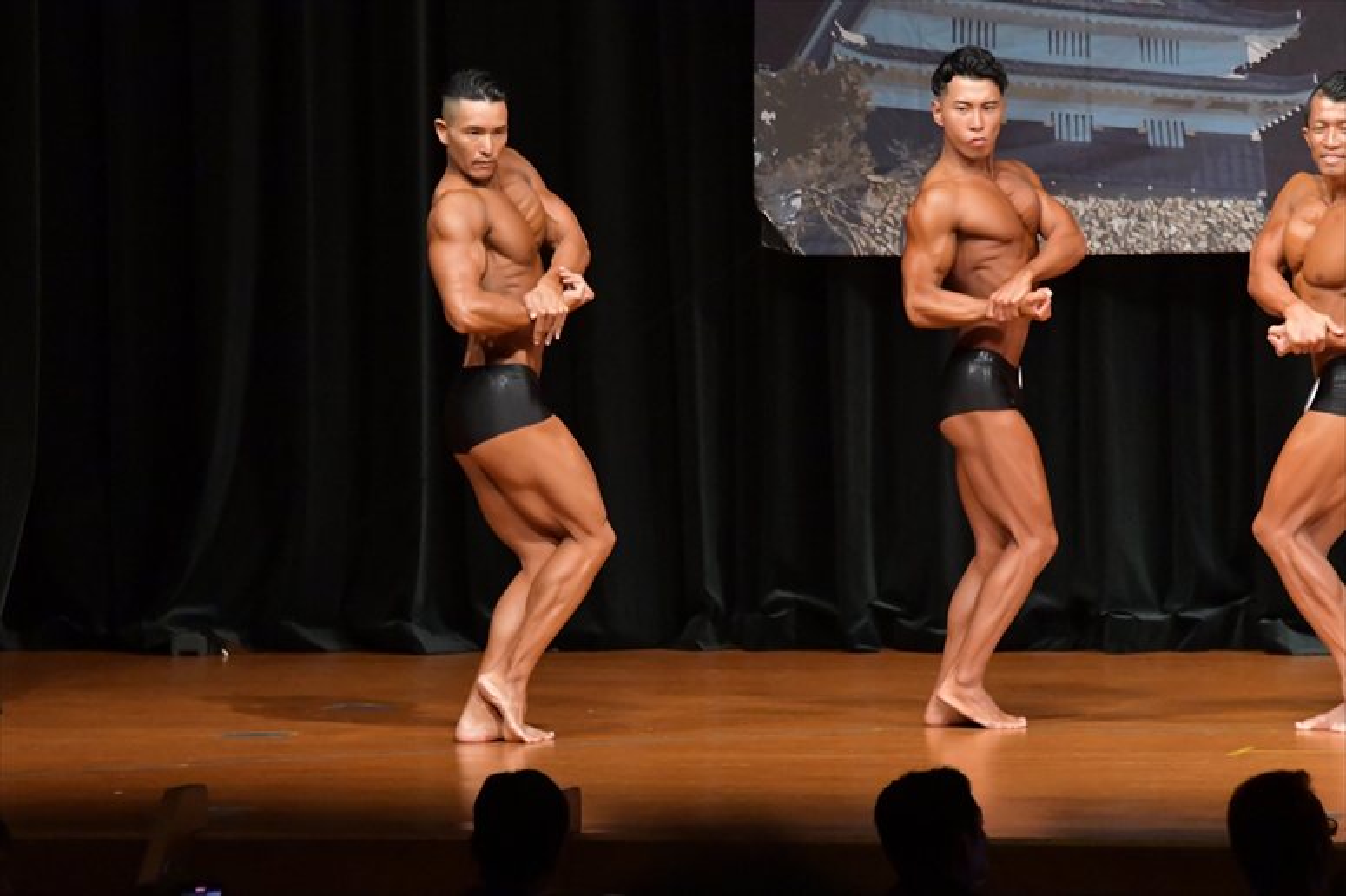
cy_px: 448
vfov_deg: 5.4
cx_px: 673
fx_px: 9530
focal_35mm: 255
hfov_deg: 8.1
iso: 8000
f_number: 5.6
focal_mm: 170
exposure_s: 1/400
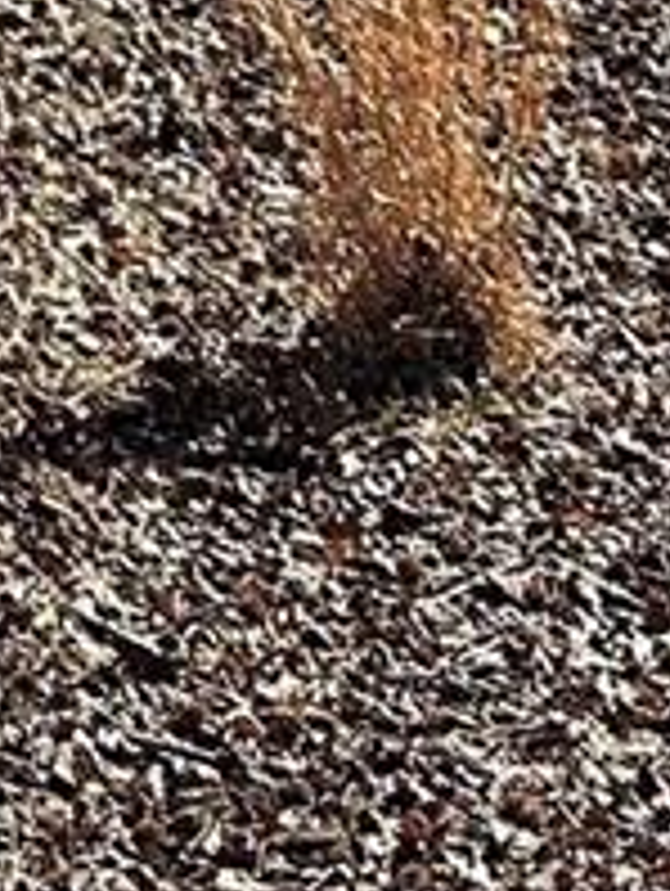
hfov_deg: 7.4
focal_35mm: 186
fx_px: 4790
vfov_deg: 8.7
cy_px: -1800
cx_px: -1039
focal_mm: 6.86
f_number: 1.78
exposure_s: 1/2660
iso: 80
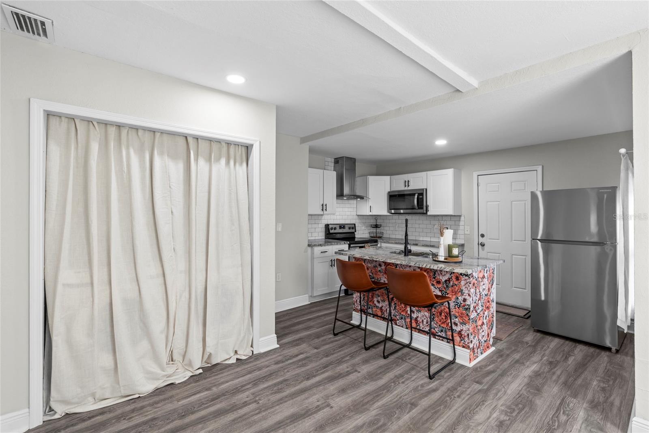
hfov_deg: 96.7
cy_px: 216
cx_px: 324
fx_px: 288
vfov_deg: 73.7
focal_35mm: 16
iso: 250
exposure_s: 1/1.25
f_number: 9
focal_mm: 16
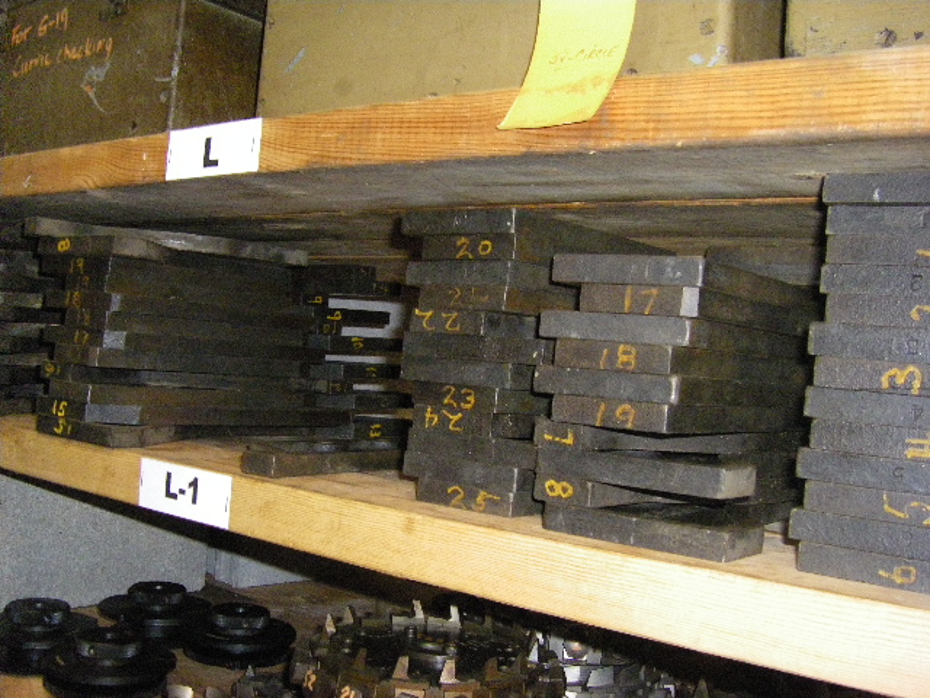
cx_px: 465
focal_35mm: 38
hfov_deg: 49.0
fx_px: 1021
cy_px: 349
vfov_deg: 37.7
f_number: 3.5
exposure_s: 1/50
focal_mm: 6.3
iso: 800
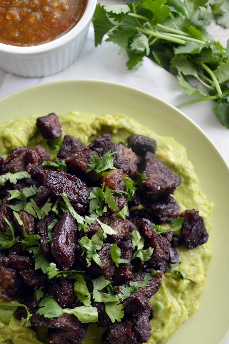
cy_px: 207
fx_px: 382
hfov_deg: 33.4
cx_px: 111
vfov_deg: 48.2
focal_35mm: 40
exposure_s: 1/60
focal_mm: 20
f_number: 4
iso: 400
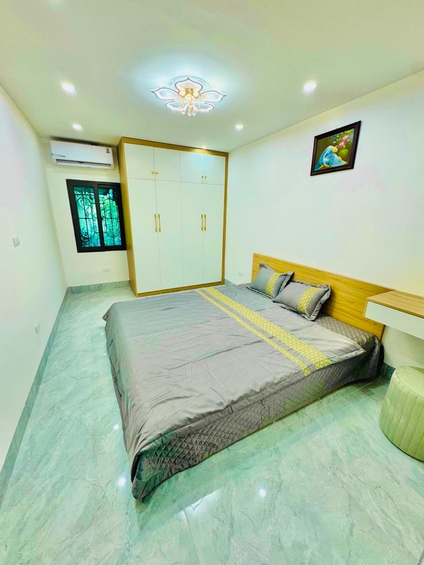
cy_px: 282
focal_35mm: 14
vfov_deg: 102.1
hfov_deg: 85.7
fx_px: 229
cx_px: 212
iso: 100
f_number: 2.2
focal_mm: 2.22
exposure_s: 1/100
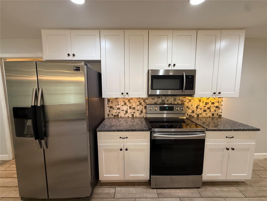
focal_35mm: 14
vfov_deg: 85.7
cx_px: 134
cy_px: 100
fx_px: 108
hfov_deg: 102.1
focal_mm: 2.22
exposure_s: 1/60
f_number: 2.2
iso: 250
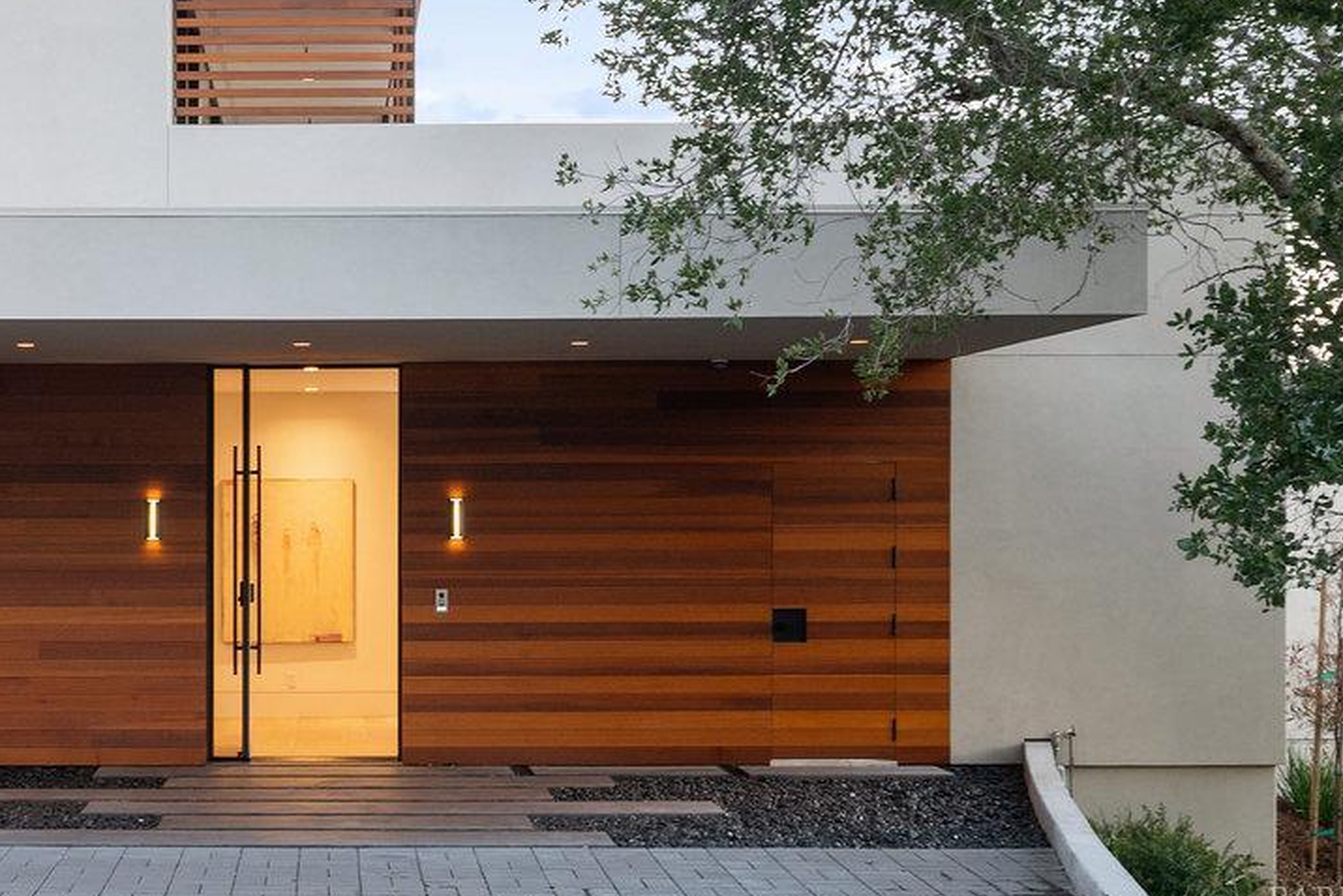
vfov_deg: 20.2
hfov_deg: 29.5
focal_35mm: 67
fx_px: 2500
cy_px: 217
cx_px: 296
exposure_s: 1/4
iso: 400
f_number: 9
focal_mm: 27
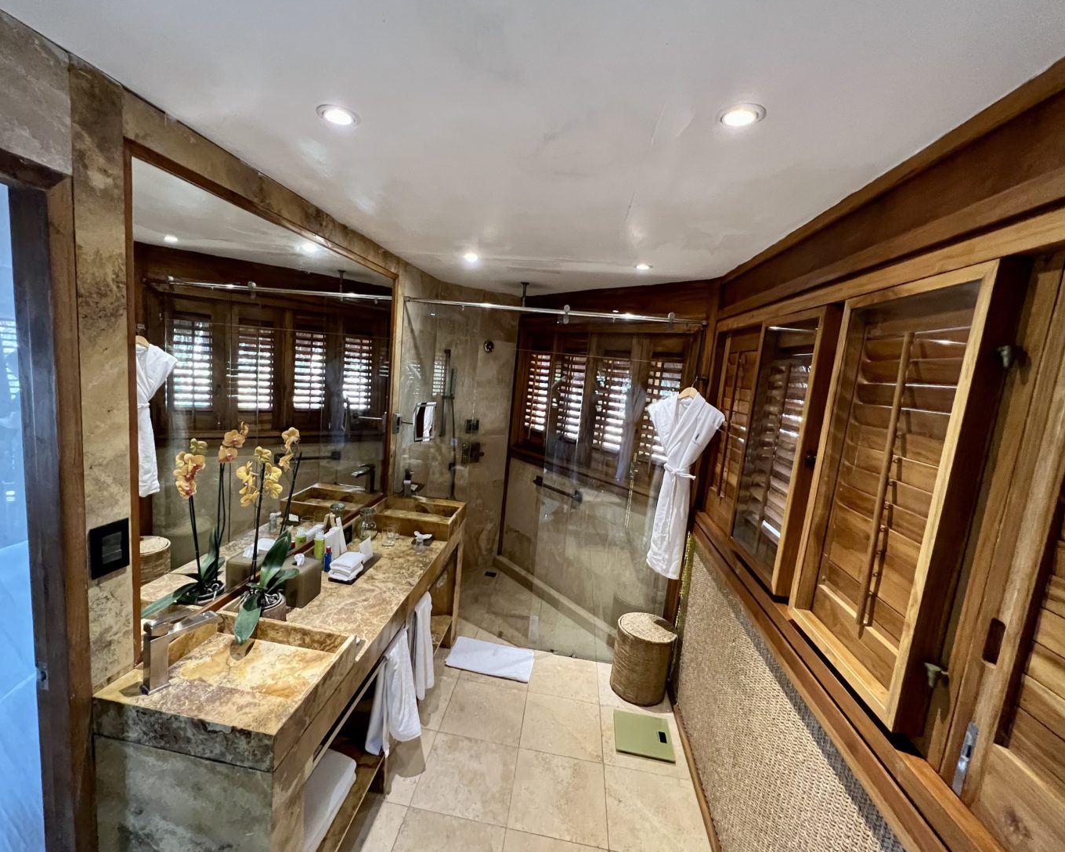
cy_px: 432
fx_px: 441
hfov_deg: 100.7
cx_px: 513
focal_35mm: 14
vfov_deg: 88.0
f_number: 1.8
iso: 640
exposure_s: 1/60
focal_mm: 1.57
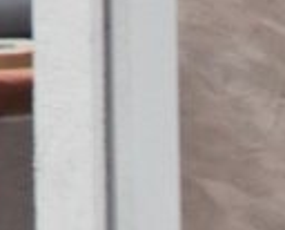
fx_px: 16655
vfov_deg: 0.8
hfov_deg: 1.0
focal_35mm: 1970
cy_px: 543
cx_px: 468
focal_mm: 200
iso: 1600
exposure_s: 1/100
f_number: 6.3
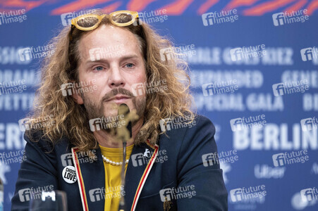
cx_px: 159
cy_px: 106
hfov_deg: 9.8
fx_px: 1854
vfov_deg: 6.5
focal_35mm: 210
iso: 1250
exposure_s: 1/250
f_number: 2.8
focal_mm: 140
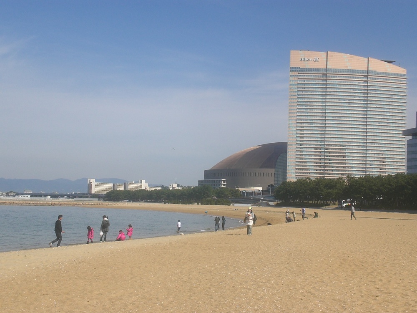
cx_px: 208
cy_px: 156
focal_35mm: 63
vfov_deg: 23.3
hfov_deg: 30.7
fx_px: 759
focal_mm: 10.4
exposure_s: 1/400
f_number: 5.7
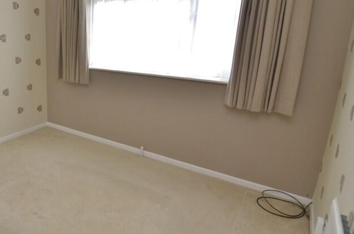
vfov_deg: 47.8
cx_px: 78
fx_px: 263
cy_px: 95
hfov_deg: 62.9
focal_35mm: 27
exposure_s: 1/60
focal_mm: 11
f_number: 4
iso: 400
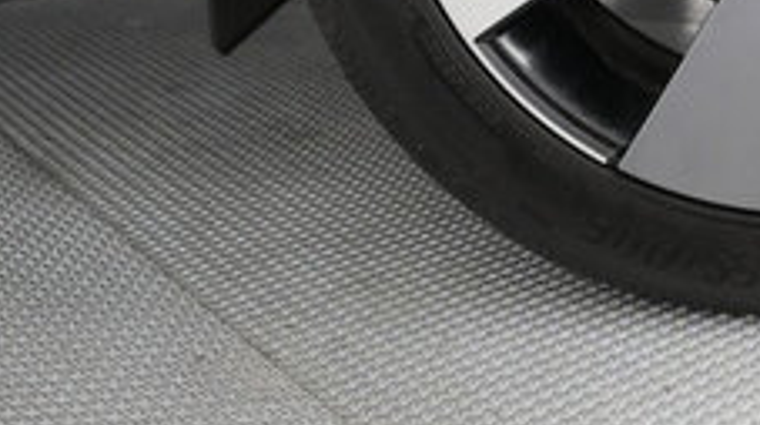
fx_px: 1429
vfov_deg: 15.7
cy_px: -194
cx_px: 800
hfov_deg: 27.6
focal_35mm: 71
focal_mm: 24
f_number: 2.8
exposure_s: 1/250
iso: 6400
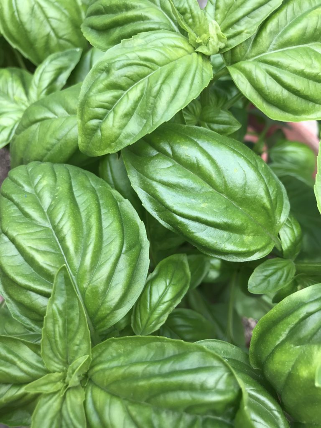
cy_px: 214
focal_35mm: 28
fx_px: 346
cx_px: 160
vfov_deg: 63.4
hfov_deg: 49.7
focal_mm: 3.99
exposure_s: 1/353
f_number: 1.8
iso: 20
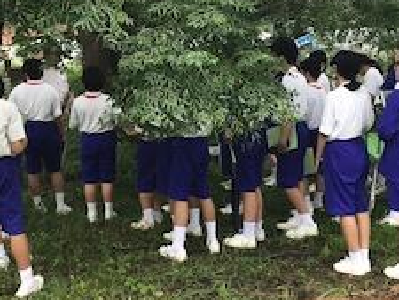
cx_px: 213
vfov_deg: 22.0
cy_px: 66
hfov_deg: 29.4
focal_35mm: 66
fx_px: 761
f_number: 2.4
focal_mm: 3.3
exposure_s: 1/144
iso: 25
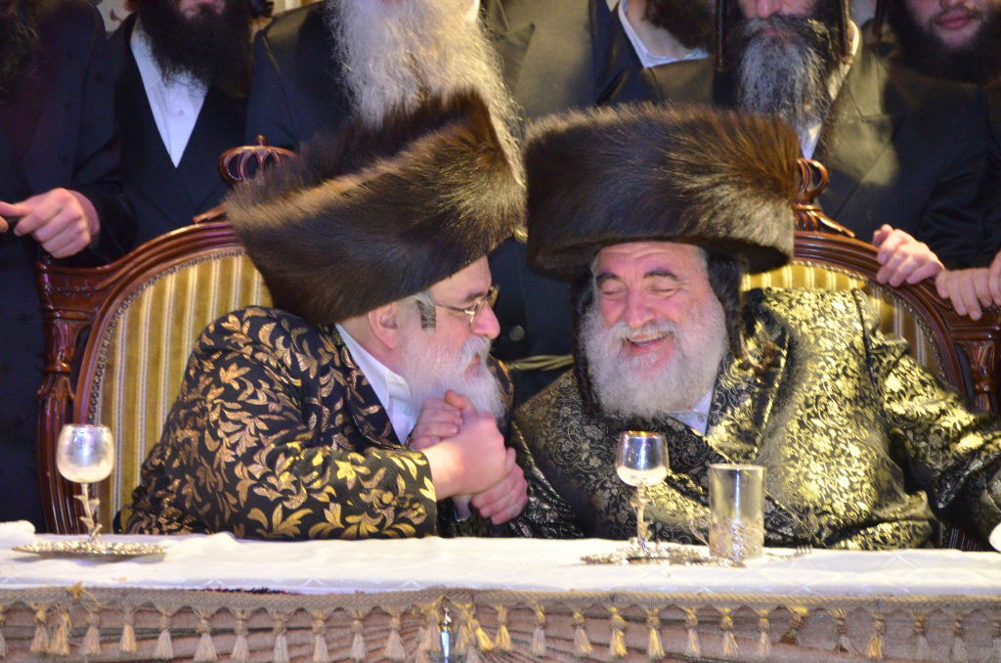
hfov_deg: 7.1
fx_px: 8115
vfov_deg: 4.7
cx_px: 500
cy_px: 332
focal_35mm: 292
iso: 2500
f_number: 5.6
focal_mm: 195
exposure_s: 1/100
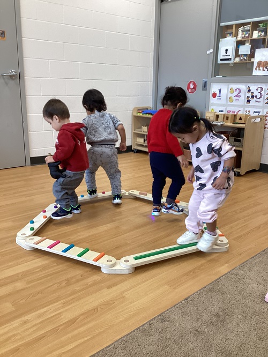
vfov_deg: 58.3
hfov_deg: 45.5
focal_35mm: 31
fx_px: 320
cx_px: 134
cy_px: 178
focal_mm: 3.3
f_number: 2.4
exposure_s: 1/50
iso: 200
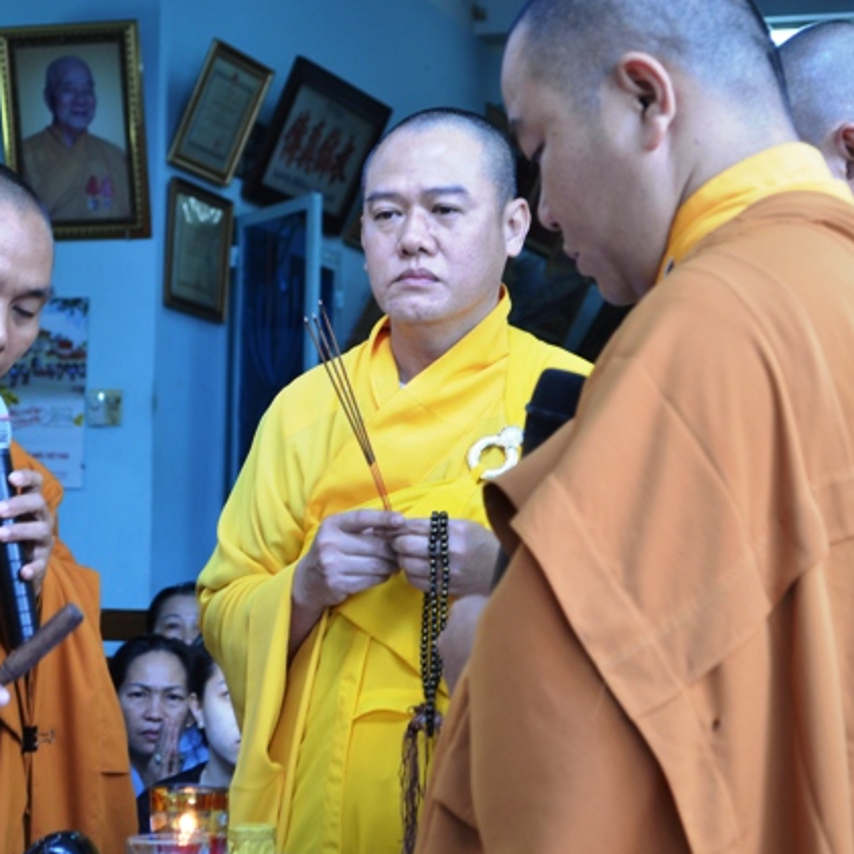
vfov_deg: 16.3
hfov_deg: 16.3
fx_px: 2977
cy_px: 424
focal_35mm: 107
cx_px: 347
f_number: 5.6
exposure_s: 1/30
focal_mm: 55
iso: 500
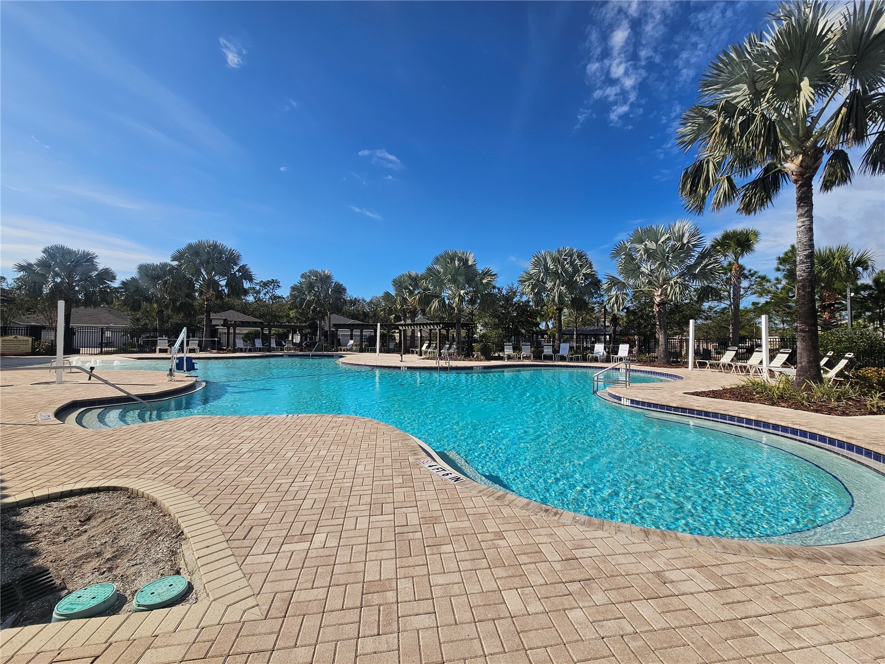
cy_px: 332
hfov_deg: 106.2
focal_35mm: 13
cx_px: 442
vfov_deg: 89.9
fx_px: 332
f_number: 2.2
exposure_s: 1/4314
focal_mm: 2.2
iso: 50
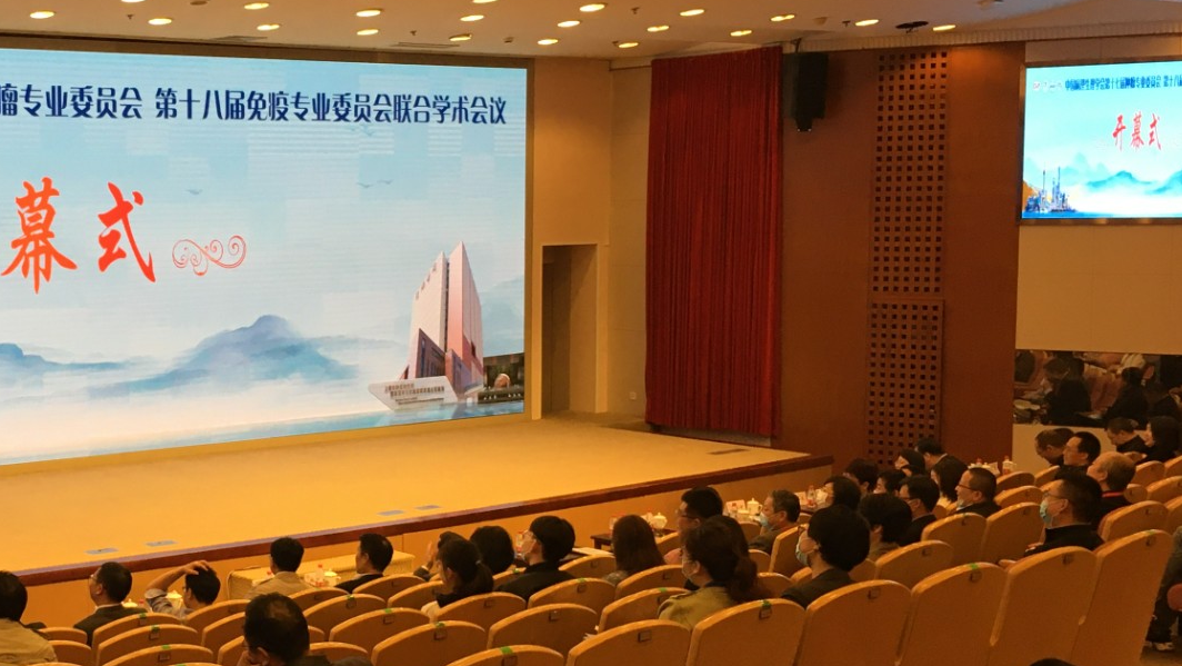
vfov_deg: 21.1
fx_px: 1787
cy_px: 375
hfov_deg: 34.8
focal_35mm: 57
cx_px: 154
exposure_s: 1/33
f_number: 2.2
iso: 32
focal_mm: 4.15
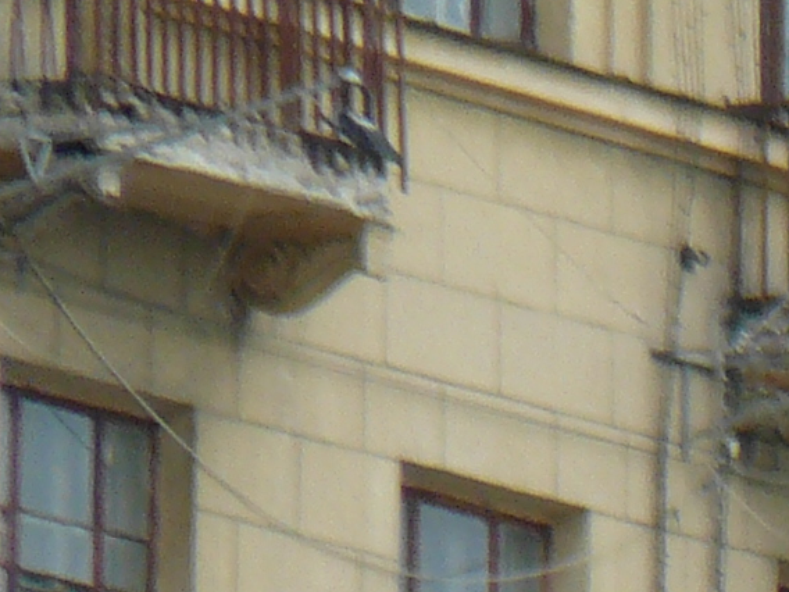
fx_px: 53290
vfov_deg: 0.6
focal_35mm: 2338
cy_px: 1091
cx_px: 1696
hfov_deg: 0.8
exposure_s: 1/250
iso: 100
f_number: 4.5
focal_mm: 72
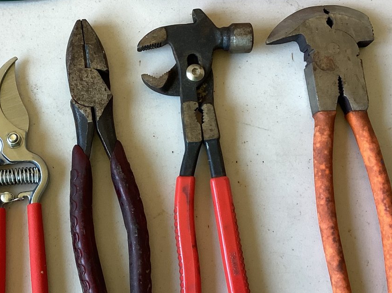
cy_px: 129
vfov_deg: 26.1
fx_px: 634
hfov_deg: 34.0
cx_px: 125
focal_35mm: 56
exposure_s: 1/60
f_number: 2.4
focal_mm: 3.3
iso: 100
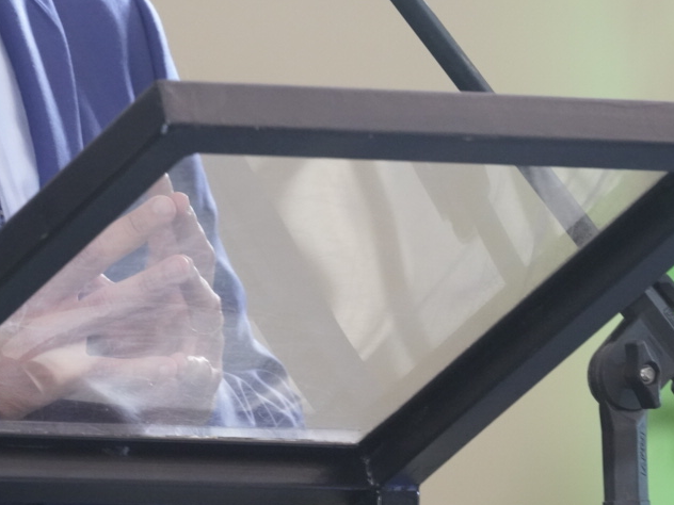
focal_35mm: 492
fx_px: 9580
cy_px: -32
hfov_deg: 4.0
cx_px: 71
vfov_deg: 3.0
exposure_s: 1/160
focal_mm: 200
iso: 5000
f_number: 6.3
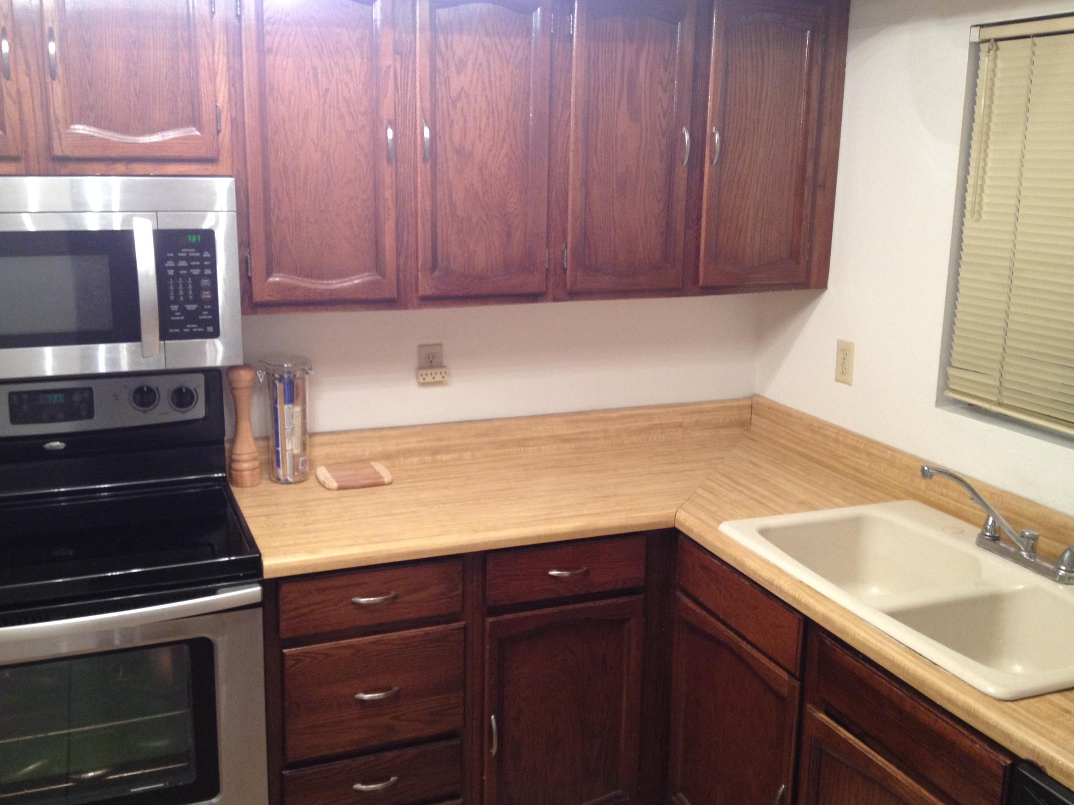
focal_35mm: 37
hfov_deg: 50.1
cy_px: 386
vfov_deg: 38.7
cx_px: 528
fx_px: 1148
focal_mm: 4.28
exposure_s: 1/20
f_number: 2.4
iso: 125
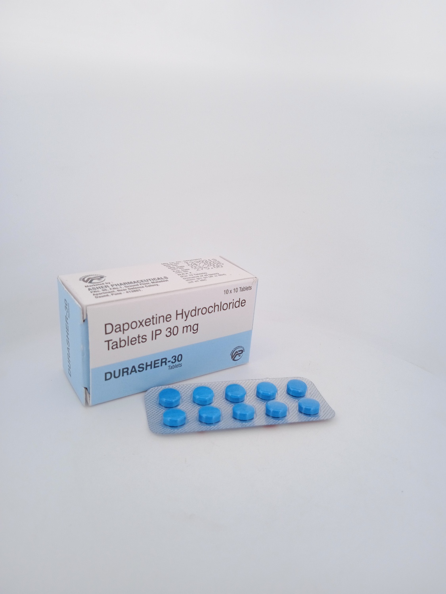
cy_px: 297
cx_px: 223
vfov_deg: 63.4
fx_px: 481
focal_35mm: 28
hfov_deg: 49.7
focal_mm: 3.43
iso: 100
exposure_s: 1/138
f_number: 2.2
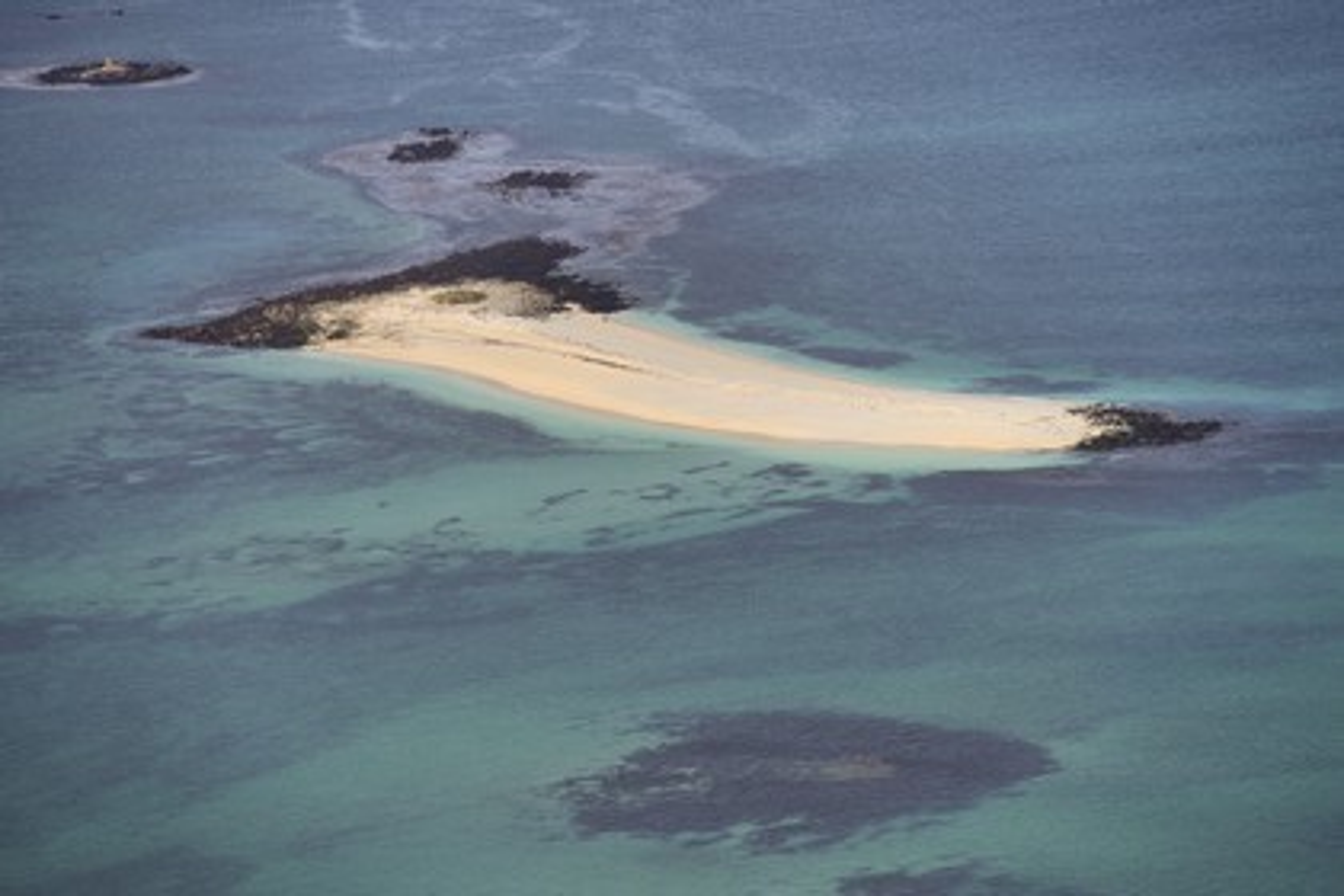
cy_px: 448
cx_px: 672
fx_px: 7466
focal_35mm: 200
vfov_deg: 6.9
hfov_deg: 10.3
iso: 400
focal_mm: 200
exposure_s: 1/1000
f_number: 6.3
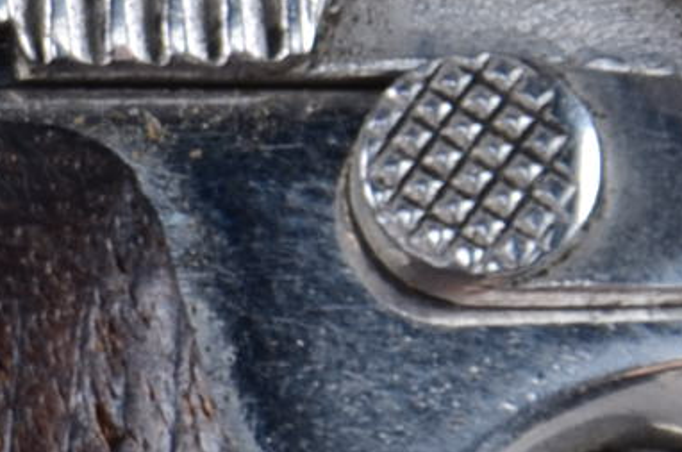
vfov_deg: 1.3
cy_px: 381
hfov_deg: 2.0
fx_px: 19193
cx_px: -753
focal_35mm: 1015
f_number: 9
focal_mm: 105
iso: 100
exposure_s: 1/100
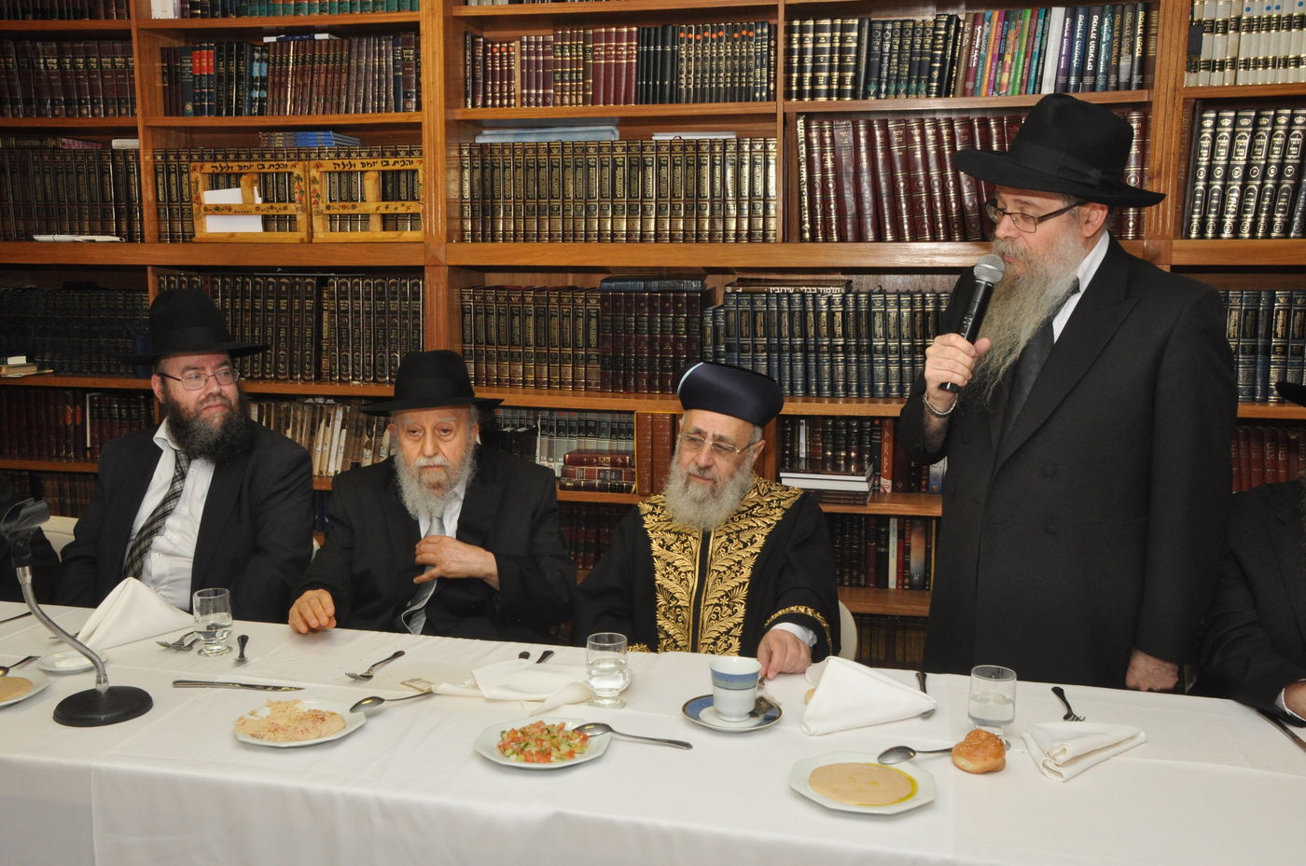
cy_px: 433
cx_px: 653
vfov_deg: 39.9
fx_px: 1195
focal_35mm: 33
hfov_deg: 57.3
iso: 1250
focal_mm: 22
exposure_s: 1/60
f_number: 11
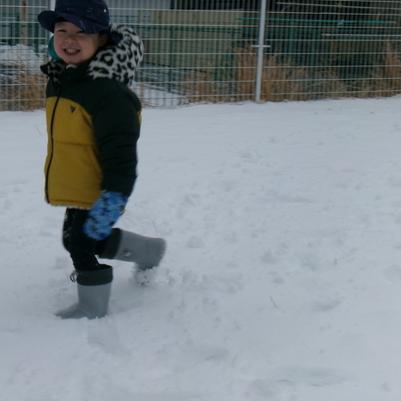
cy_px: 121
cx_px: 74
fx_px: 695
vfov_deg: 31.8
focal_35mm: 53
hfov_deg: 31.3
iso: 100
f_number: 10.8
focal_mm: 5.1
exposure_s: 1/170
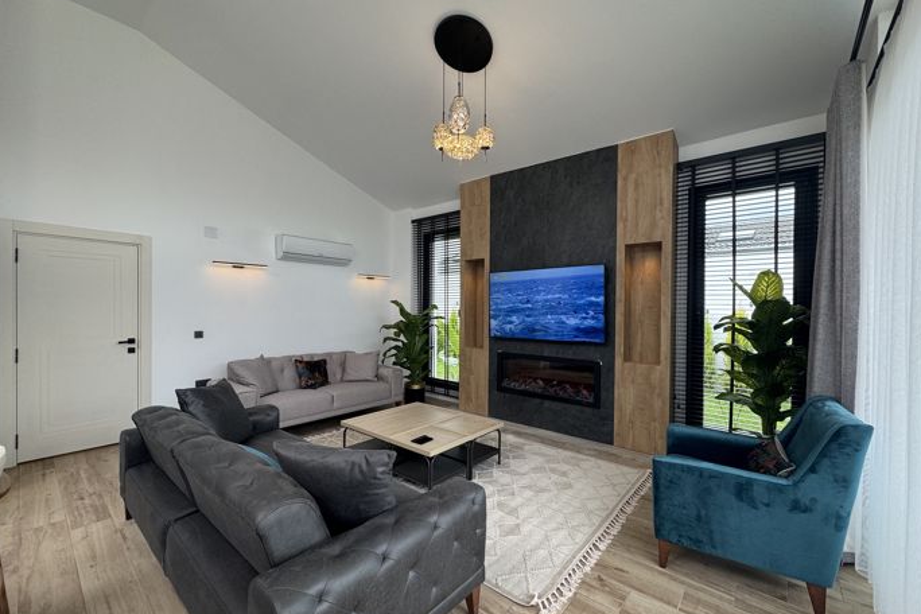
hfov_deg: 100.4
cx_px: 464
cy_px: 312
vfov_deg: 77.3
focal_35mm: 15
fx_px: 384
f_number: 2.2
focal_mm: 2.22
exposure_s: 1/100
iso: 80
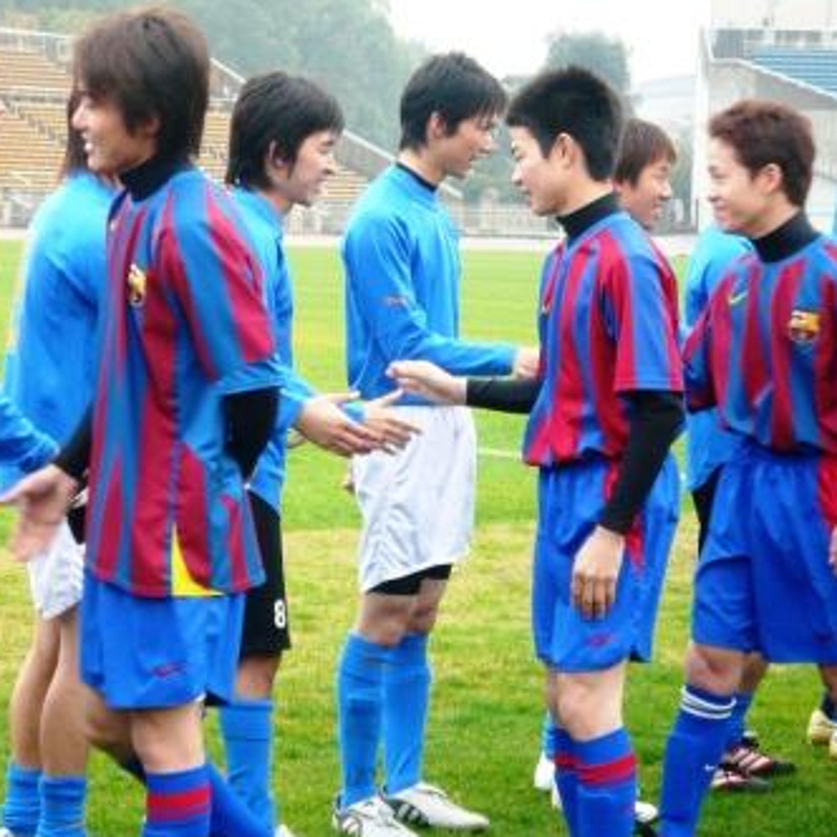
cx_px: 328
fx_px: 3037
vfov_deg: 15.7
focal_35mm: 111
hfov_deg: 15.7
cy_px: 421
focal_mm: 15.5
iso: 200
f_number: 5.3
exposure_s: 1/80
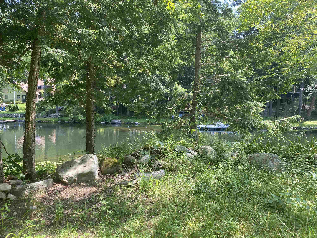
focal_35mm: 26
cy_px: 119
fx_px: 238
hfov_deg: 67.3
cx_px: 158
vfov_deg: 53.1
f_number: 1.8
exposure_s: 1/214
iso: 32
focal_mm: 4.25
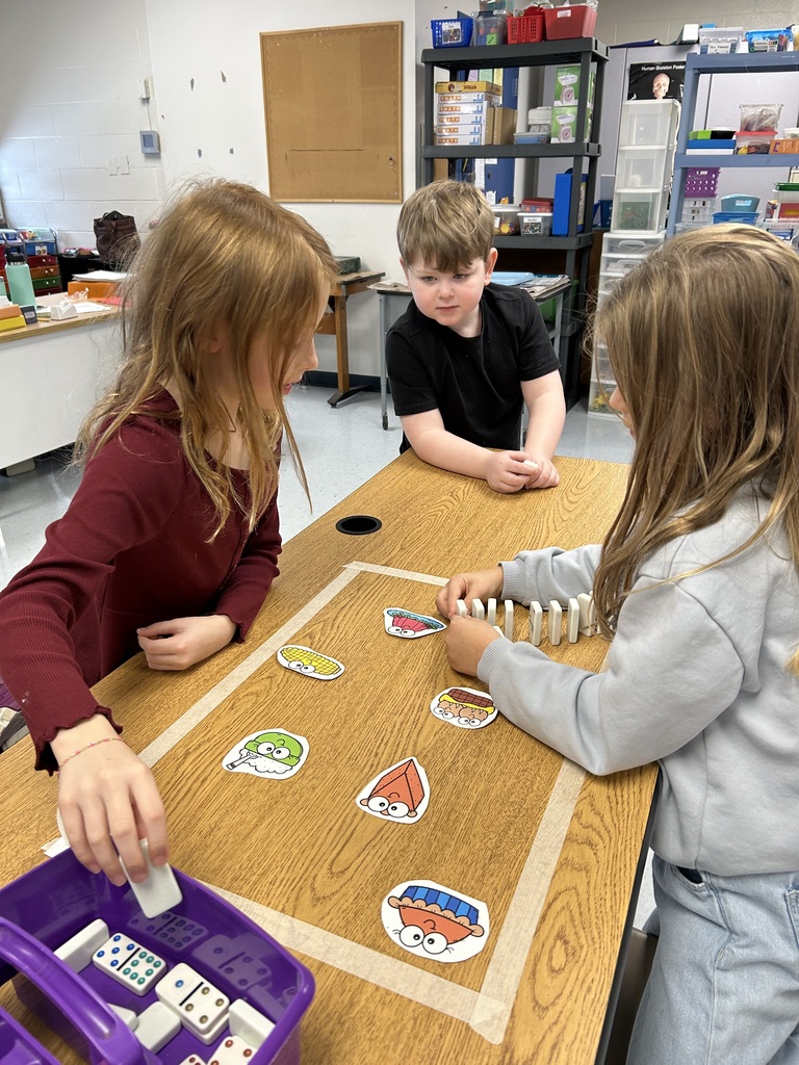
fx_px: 800
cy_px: 532
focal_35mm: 26
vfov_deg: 67.3
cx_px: 400
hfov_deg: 53.1
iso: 125
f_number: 1.5
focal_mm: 5.7
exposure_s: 1/120
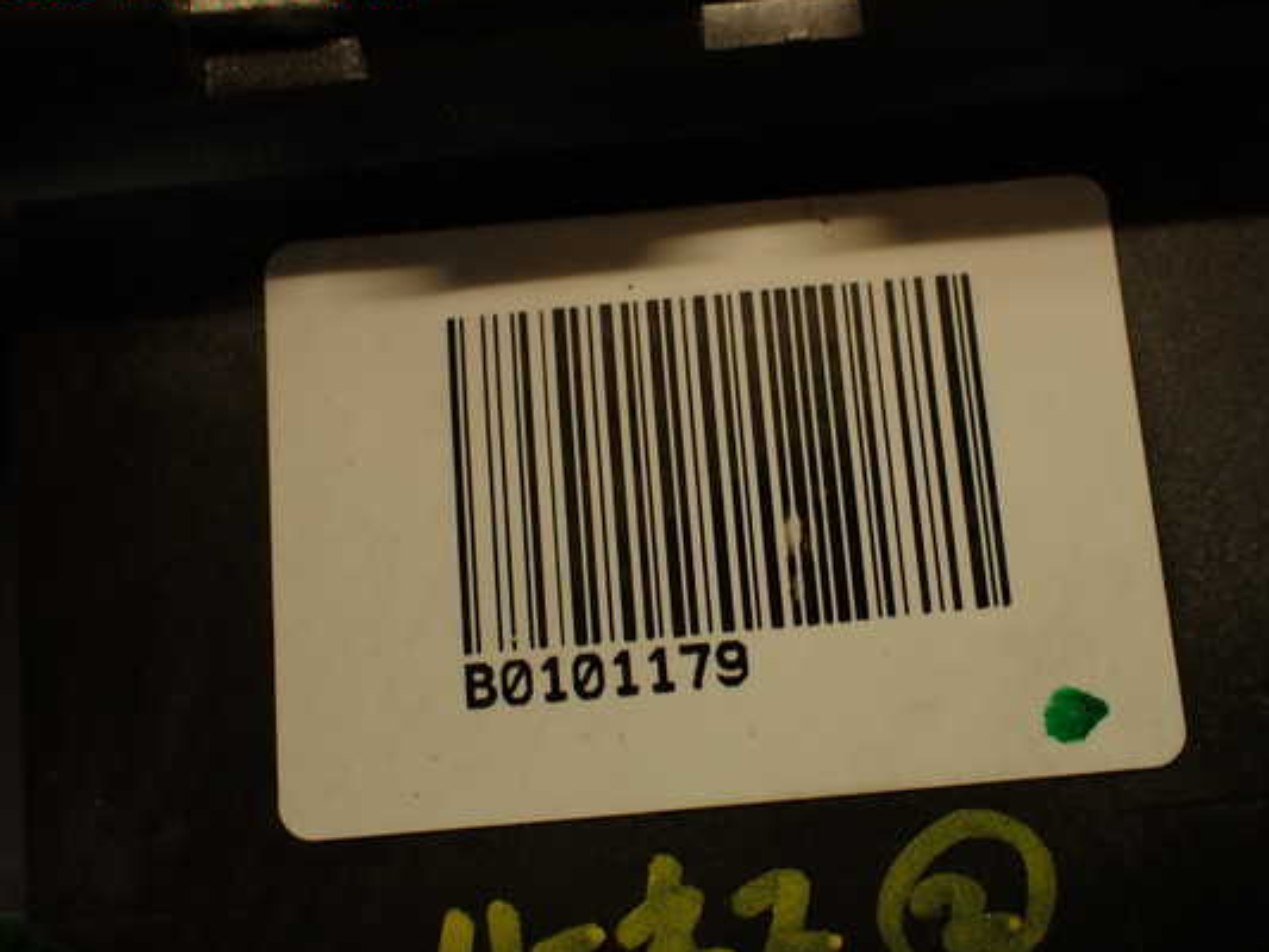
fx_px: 1320
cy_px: 488
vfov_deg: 39.7
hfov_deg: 51.3
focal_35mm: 36
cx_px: 695
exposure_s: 1/60
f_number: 2.4
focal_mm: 5.79
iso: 200
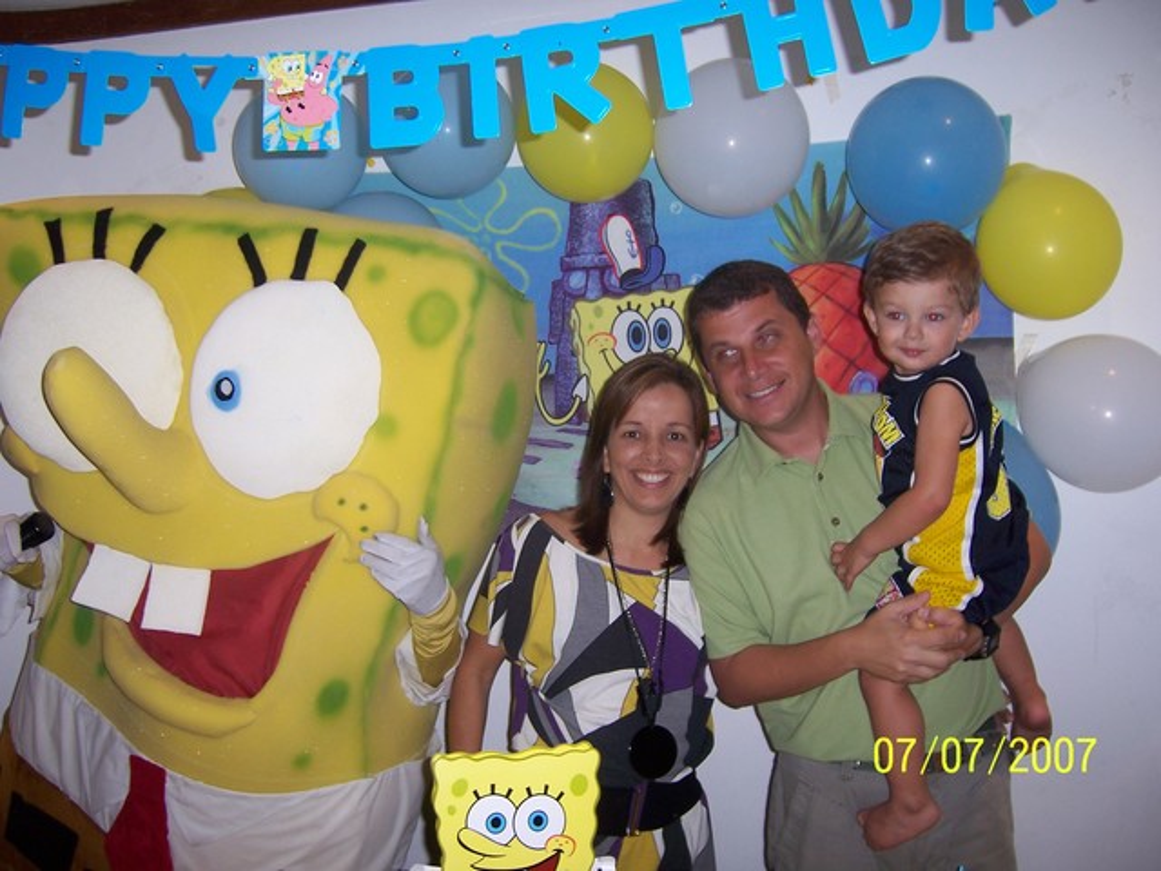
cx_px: 580
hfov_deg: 51.4
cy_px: 436
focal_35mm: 36
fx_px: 1207
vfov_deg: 39.7
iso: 80
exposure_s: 1/60
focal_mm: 6.2
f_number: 2.8
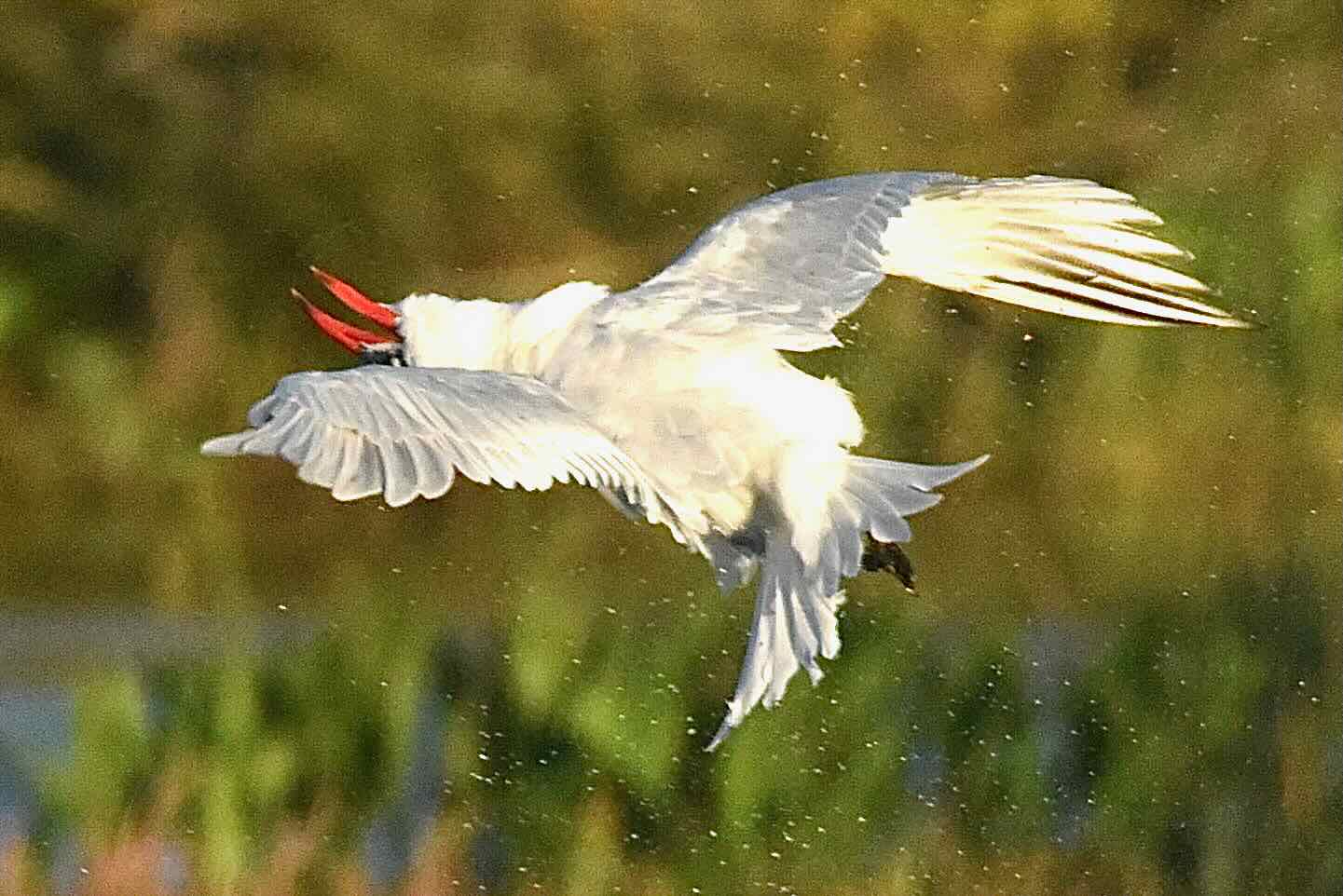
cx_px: 672
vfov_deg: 2.3
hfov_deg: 3.4
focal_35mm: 600
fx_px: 22391
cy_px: 448
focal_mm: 600
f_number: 16
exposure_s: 1/4000
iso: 6400
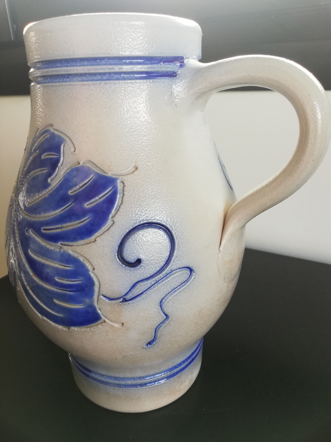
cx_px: 166
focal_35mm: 26
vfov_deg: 67.3
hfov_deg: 53.1
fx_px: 331
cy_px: 221
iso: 80
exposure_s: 1/60
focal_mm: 3.81
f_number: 2.2
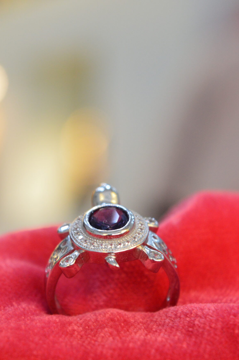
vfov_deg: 17.0
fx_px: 1204
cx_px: 74
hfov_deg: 11.3
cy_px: 203
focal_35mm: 121
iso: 800
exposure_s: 1/60
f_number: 6.3
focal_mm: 55
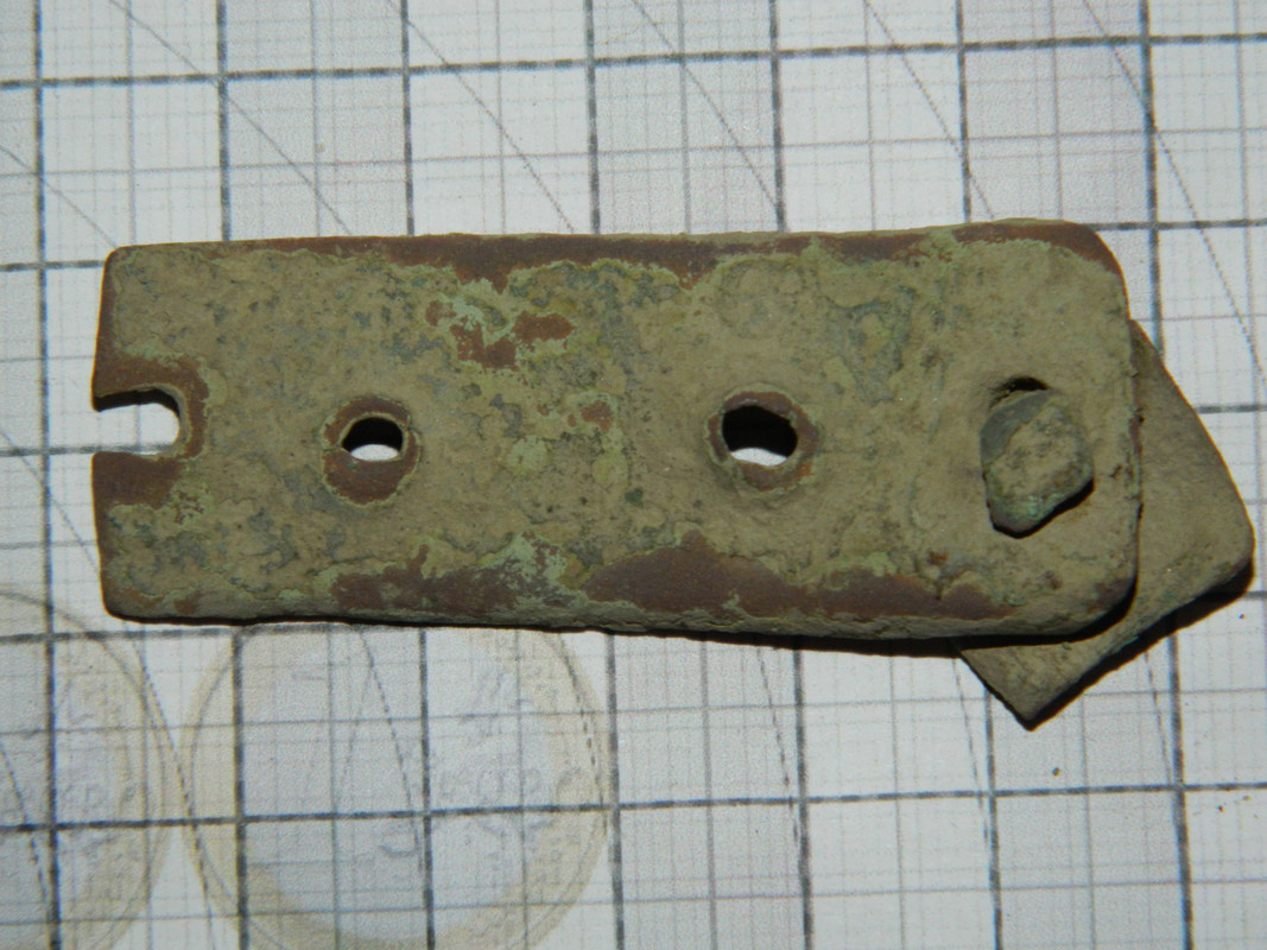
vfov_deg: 14.4
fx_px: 3770
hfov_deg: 19.1
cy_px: 475
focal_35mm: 103
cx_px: 634
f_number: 12.6
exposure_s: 1/60
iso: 200
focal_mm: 18.6
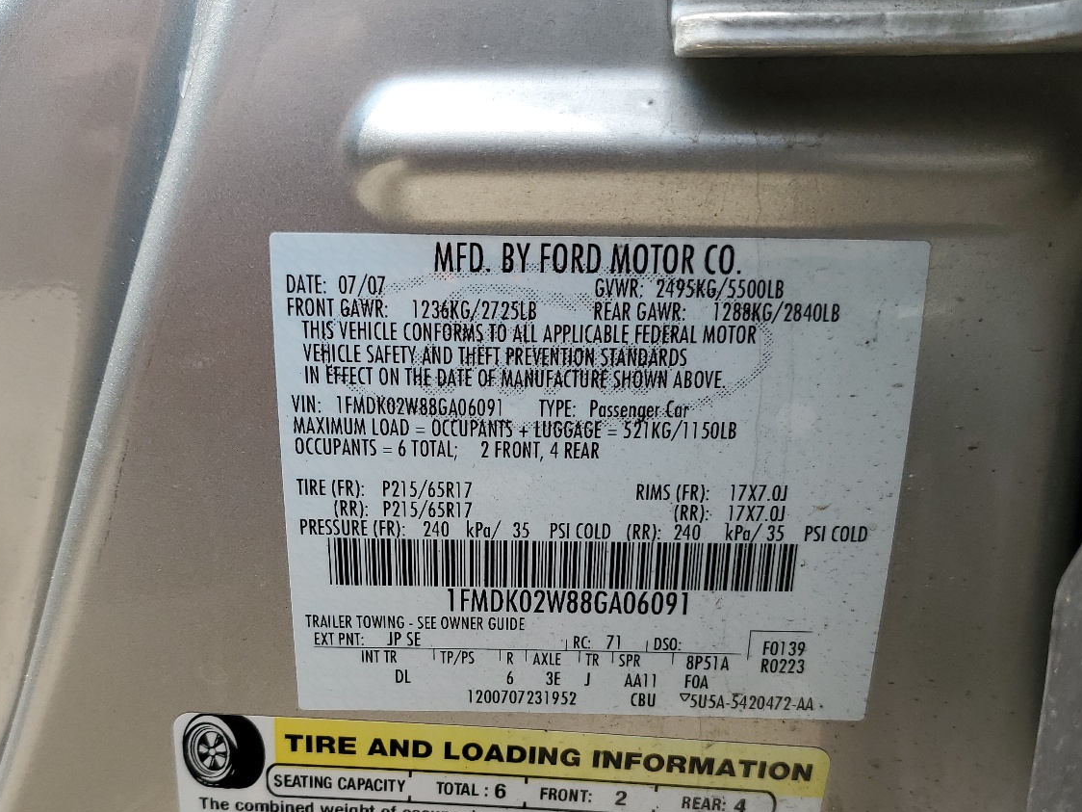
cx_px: 509
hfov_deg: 50.1
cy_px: 537
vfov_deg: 38.3
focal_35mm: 37
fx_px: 1157
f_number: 1.5
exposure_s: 1/1429
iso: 50
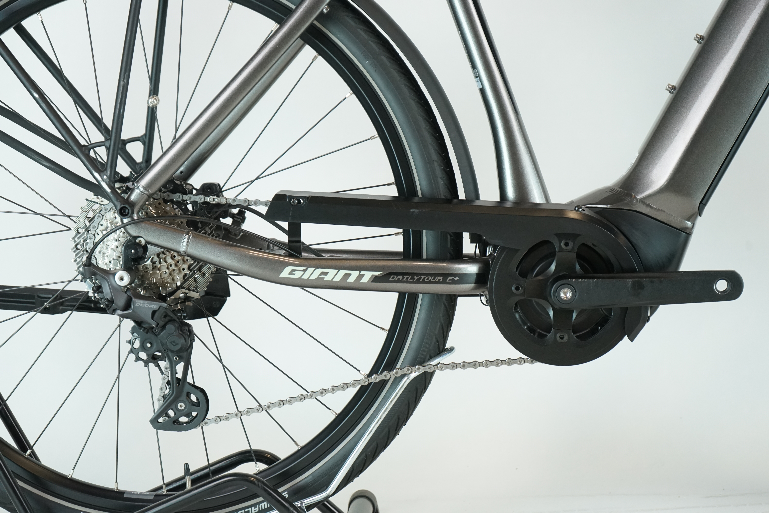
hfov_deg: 28.8
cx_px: 384
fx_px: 1495
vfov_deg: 19.5
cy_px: 256
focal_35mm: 70
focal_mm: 70
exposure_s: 1/200
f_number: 6.3
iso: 2000
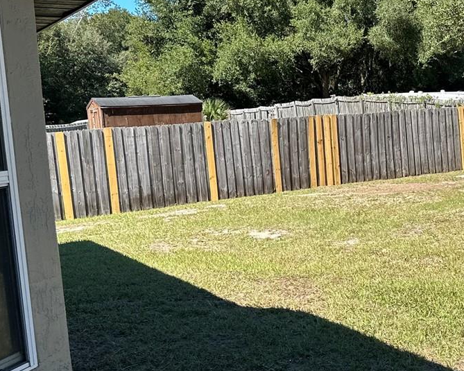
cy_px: 191
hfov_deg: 31.7
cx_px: 431
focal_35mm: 56
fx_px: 769
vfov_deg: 27.1
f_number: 1.78
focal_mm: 6.86
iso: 80
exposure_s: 1/2732
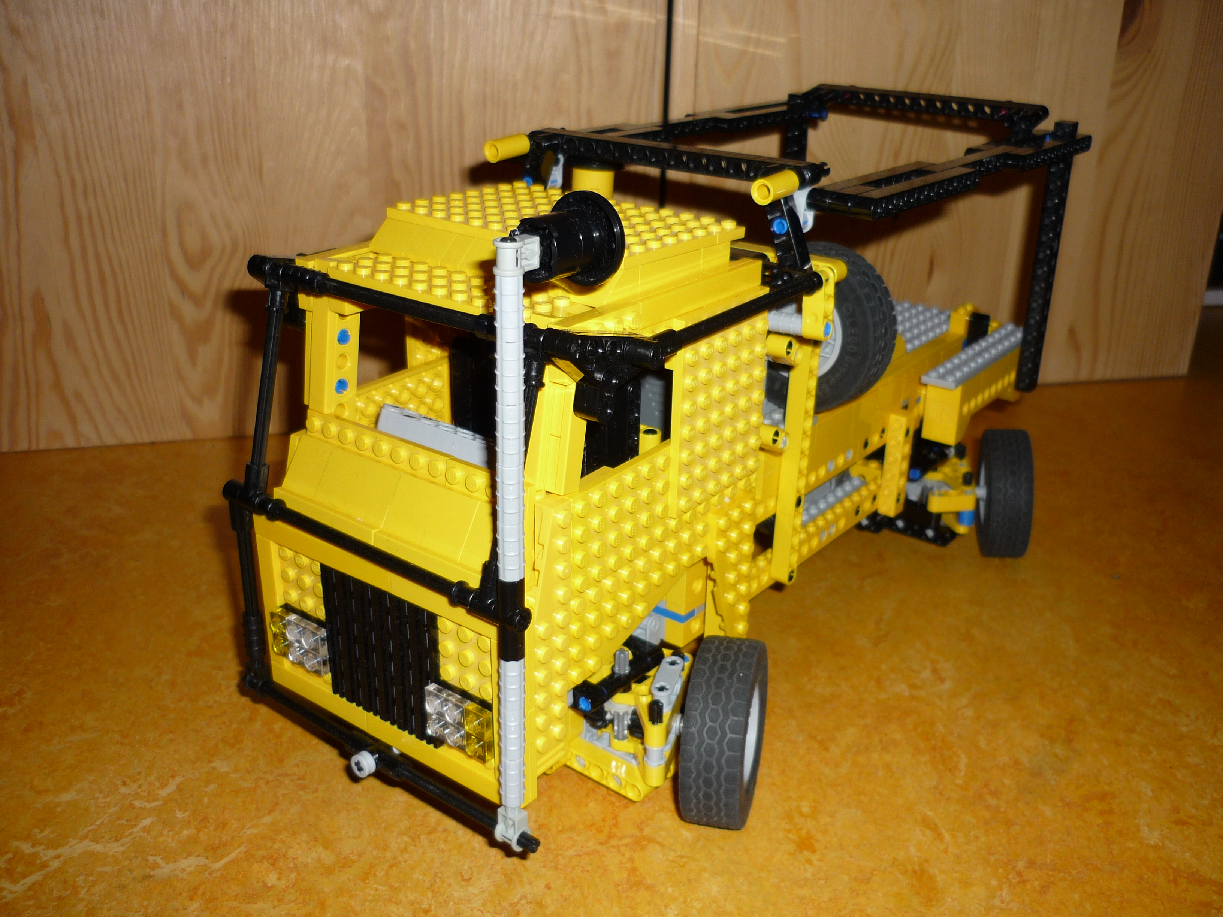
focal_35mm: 33
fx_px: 1166
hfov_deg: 55.4
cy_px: 458
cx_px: 612
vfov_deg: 42.9
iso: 100
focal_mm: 5.5
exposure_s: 1/30
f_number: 2.8
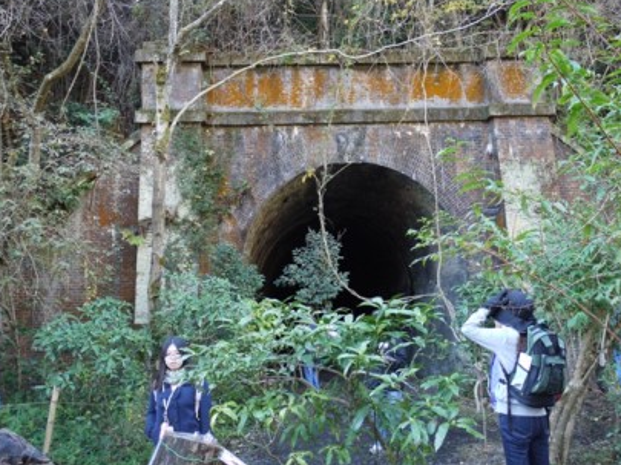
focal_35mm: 31
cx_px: 316
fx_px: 556
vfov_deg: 45.3
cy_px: 213
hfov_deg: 58.4
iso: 400
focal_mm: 14
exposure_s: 1/80
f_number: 3.5
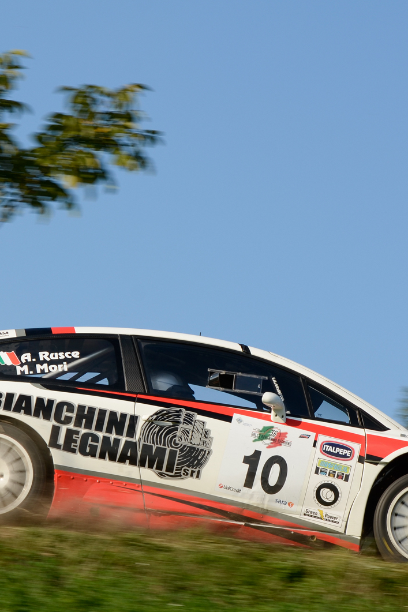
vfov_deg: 11.4
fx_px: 3078
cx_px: 200
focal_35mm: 181
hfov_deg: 7.6
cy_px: 305
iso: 100
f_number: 9
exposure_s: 1/250
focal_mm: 80
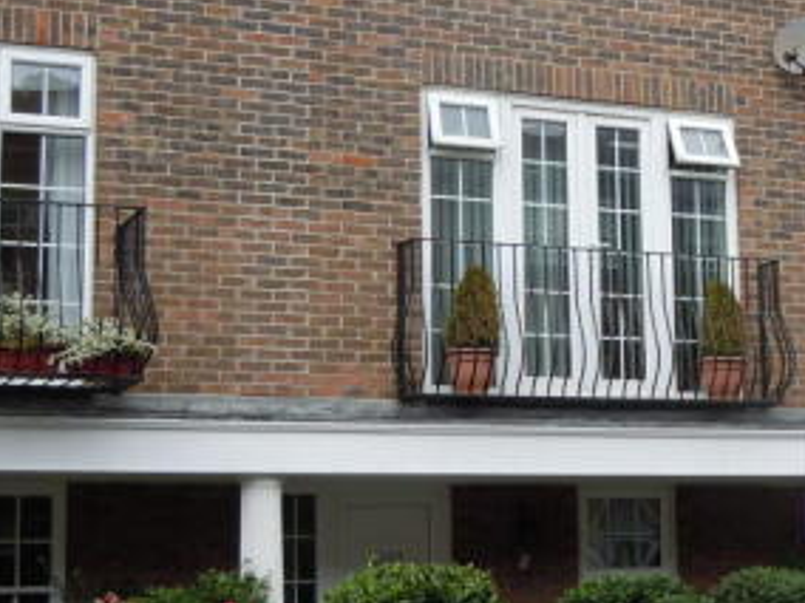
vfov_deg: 18.4
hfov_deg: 24.1
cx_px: 636
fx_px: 1860
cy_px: 256
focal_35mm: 80
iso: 100
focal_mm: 7.1
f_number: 3.7
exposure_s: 1/250
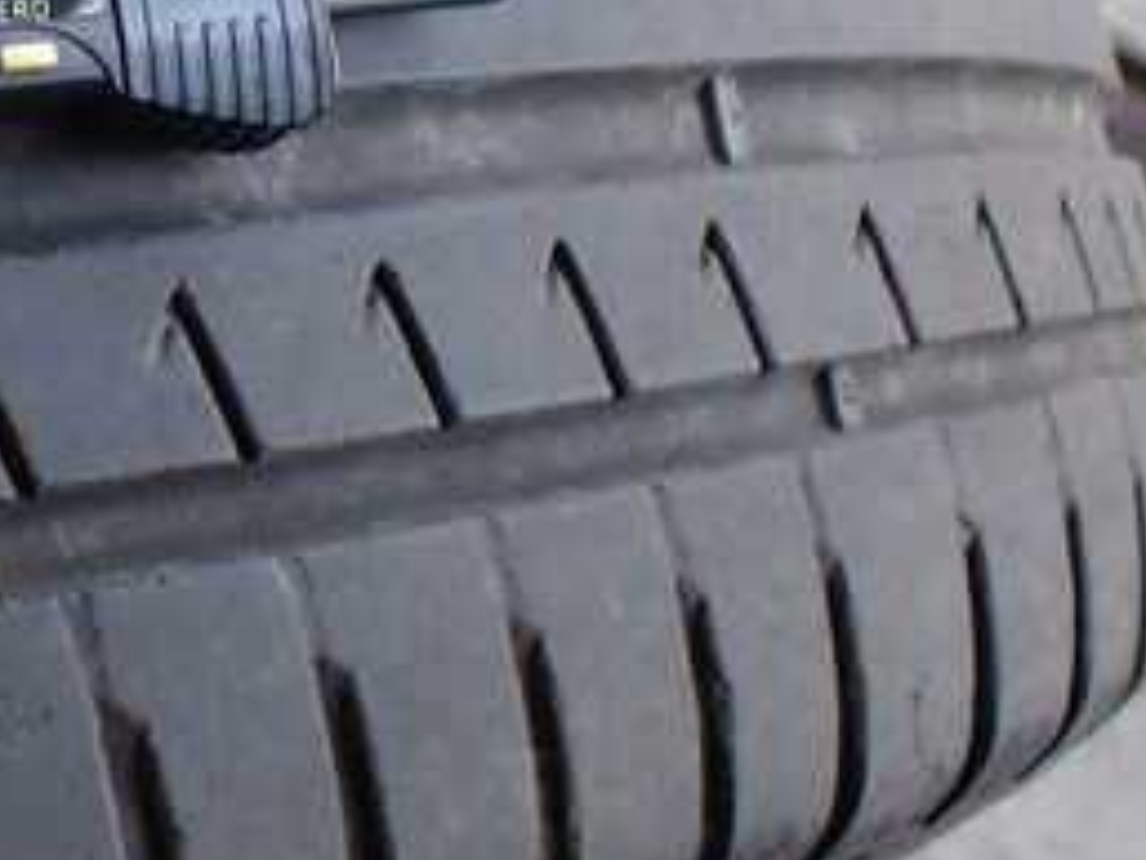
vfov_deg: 20.5
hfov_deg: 25.8
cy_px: 62
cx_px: -103
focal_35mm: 70
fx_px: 2319
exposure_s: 1/125
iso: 160
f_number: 2.3
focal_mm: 5.4
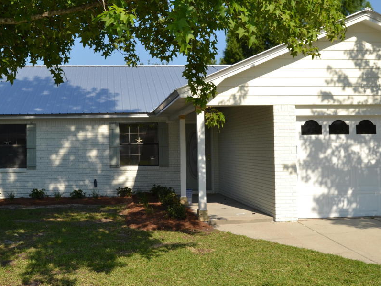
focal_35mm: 50
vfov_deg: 29.1
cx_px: 163
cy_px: 118
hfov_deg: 38.1
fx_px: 550
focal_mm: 24
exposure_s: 1/200
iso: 100
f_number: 9
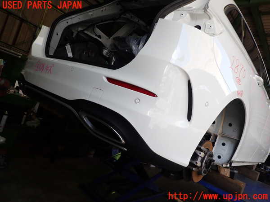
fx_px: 195
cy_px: 101
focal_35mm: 25
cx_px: 135
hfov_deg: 69.4
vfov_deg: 54.9
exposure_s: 1/200
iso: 100
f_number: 2
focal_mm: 4.5
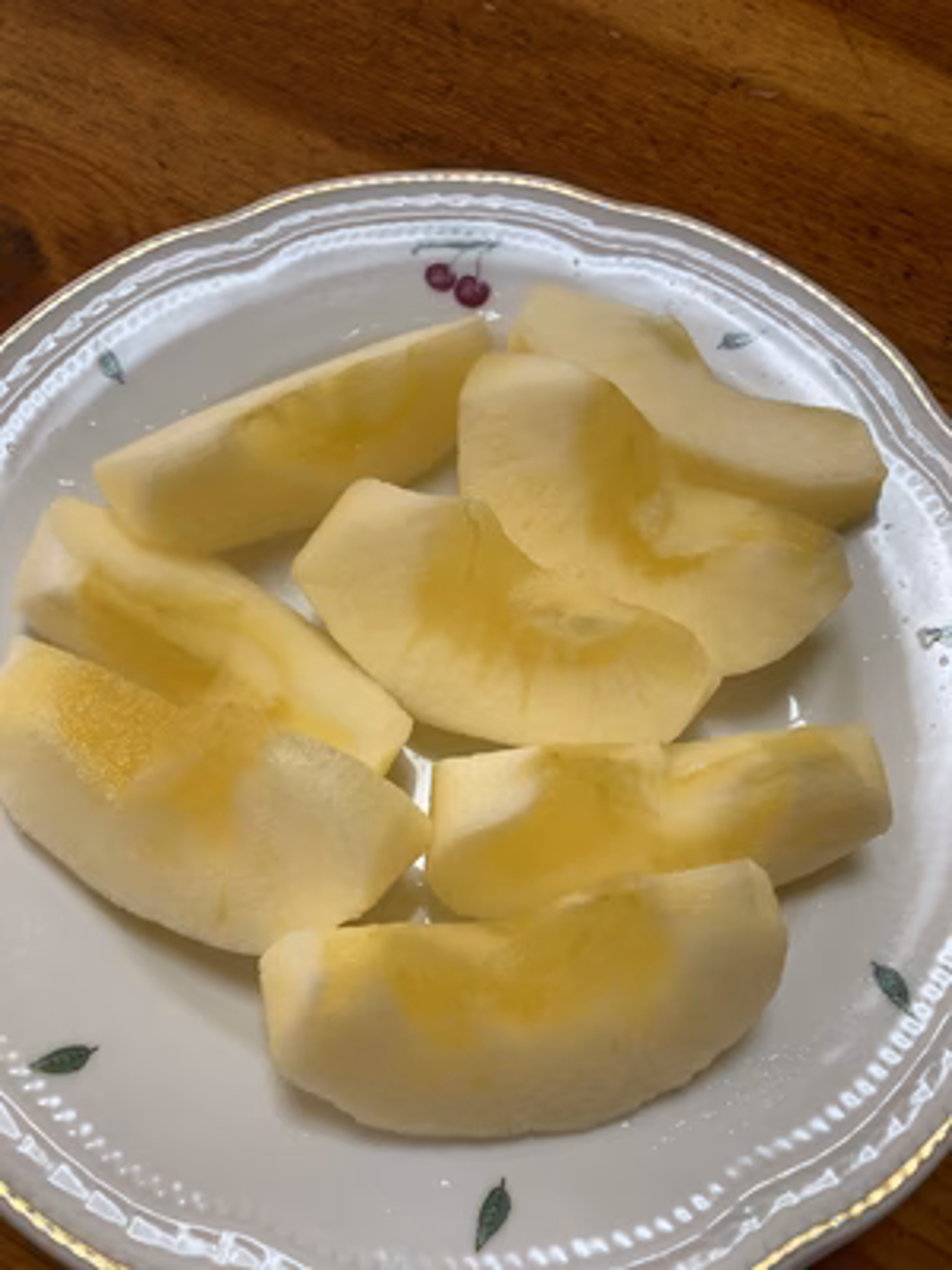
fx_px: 1027
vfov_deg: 63.4
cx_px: 476
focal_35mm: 28
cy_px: 635
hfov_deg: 49.7
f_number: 1.8
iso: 50
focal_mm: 3.99
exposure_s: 1/100
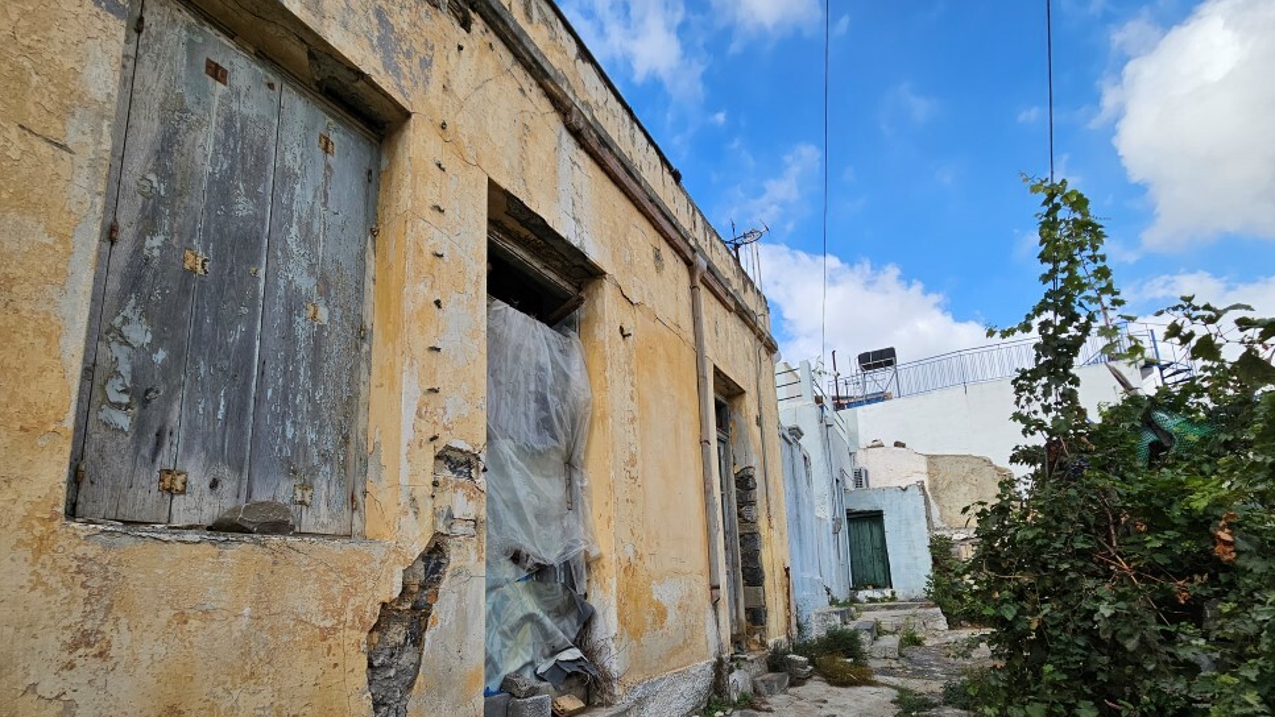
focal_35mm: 15
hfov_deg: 103.0
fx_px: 507
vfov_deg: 68.0
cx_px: 630
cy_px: 494
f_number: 2.2
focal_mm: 2.2
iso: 50
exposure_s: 1/1799
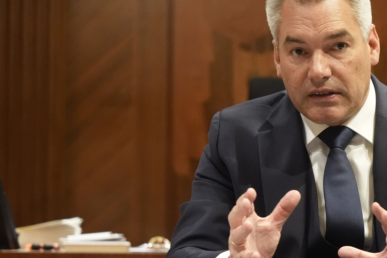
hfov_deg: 12.3
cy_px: 123
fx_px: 1795
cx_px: 314
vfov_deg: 8.2
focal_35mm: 167
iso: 6400
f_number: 4.5
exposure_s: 1/160
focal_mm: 88
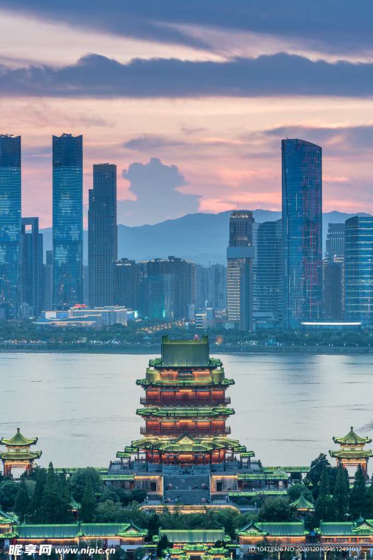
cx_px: 186
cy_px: 280
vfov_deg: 15.2
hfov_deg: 10.2
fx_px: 2097
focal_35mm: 135
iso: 125
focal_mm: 135
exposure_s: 1/8
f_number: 8
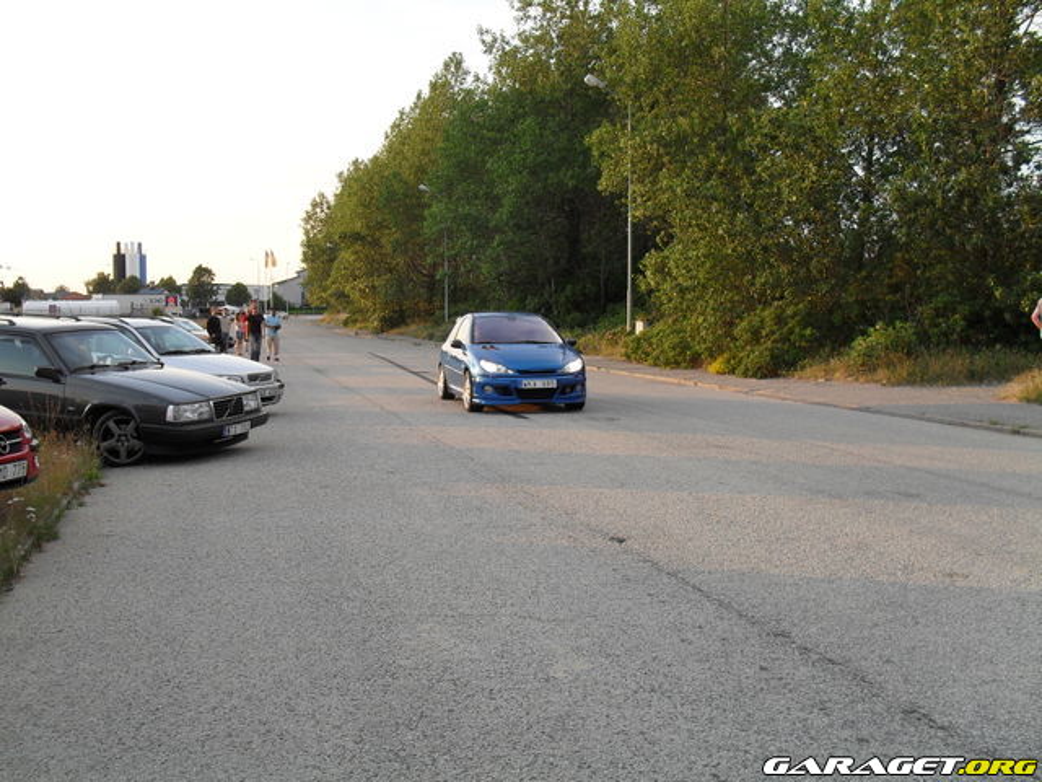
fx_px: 1054
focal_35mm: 35
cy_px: 391
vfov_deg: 40.7
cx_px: 521
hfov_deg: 52.6
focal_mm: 6.3
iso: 100
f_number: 3.2
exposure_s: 1/250
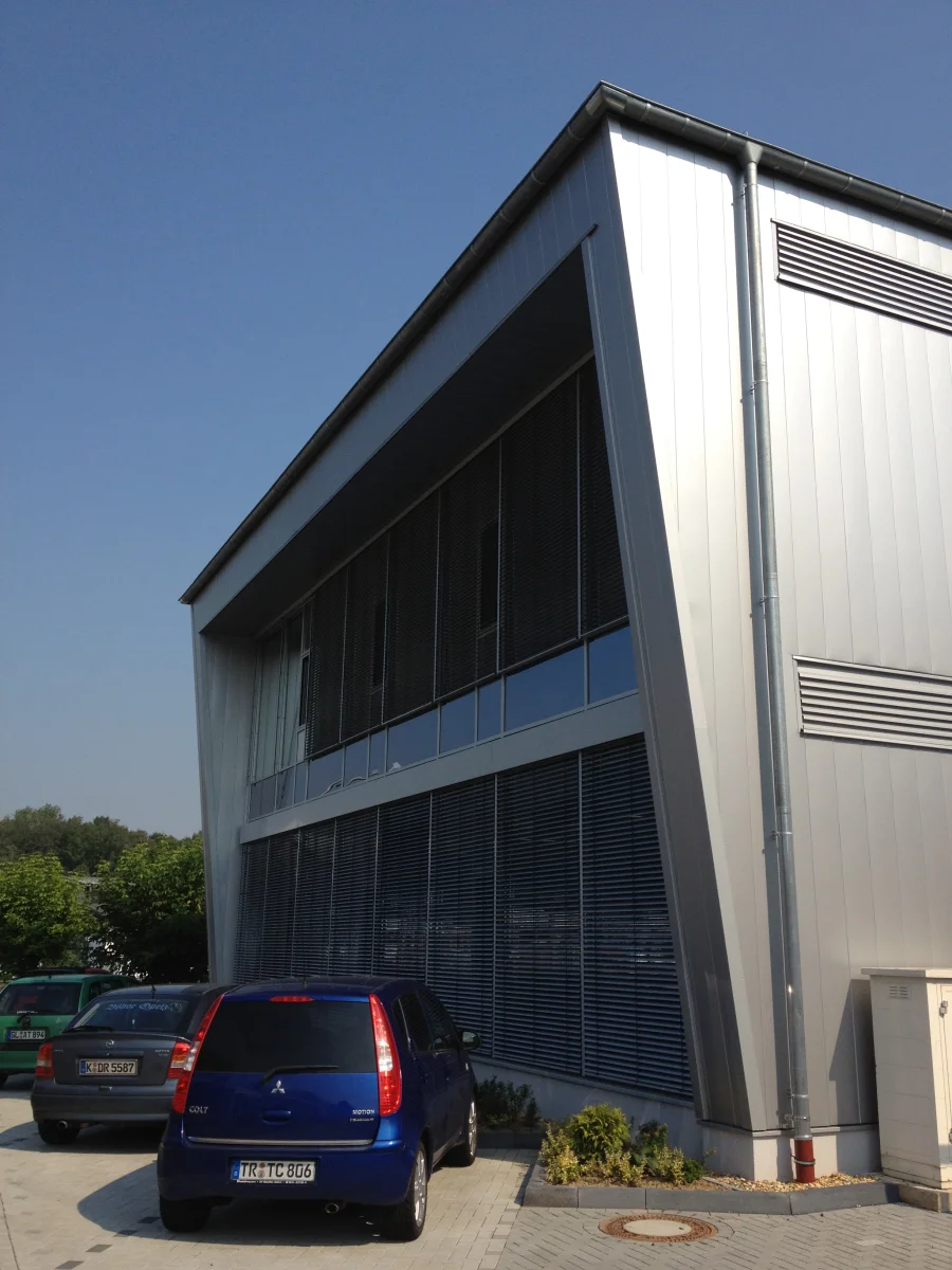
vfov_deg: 52.6
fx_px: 1283
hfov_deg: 40.7
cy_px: 635
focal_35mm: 35
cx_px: 476
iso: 64
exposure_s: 1/2208
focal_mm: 4.28
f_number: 2.4
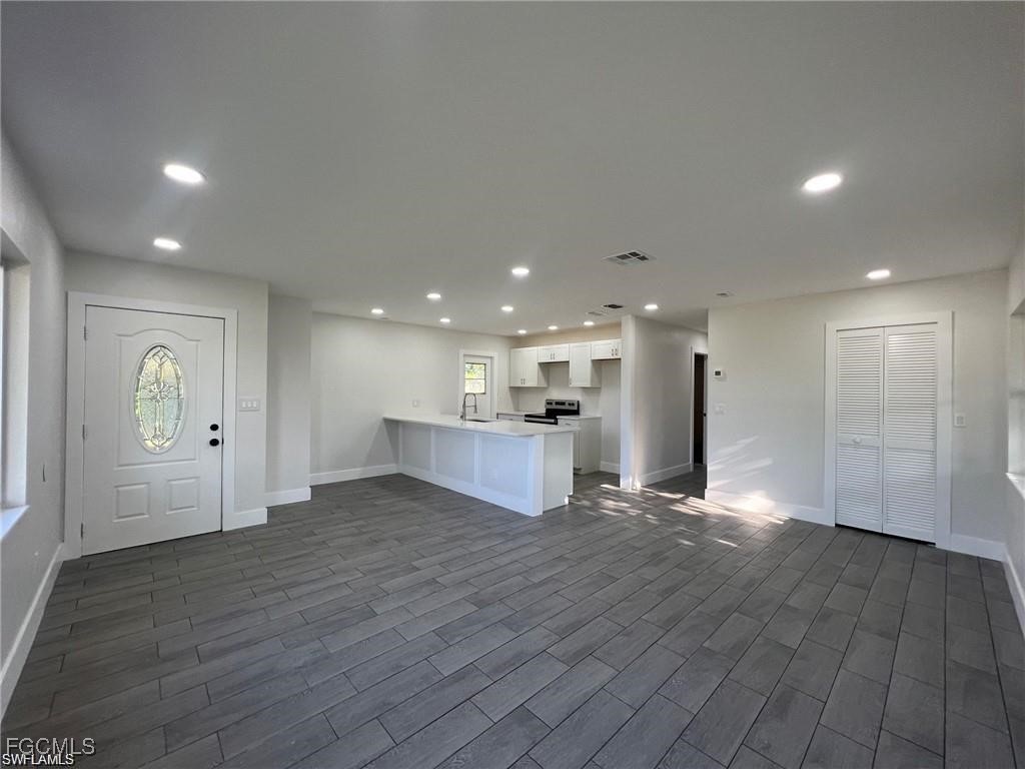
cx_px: 512
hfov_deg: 106.2
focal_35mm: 13
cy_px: 384
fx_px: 385
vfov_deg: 89.9
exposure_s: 1/120
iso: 80
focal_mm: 1.57
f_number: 1.8
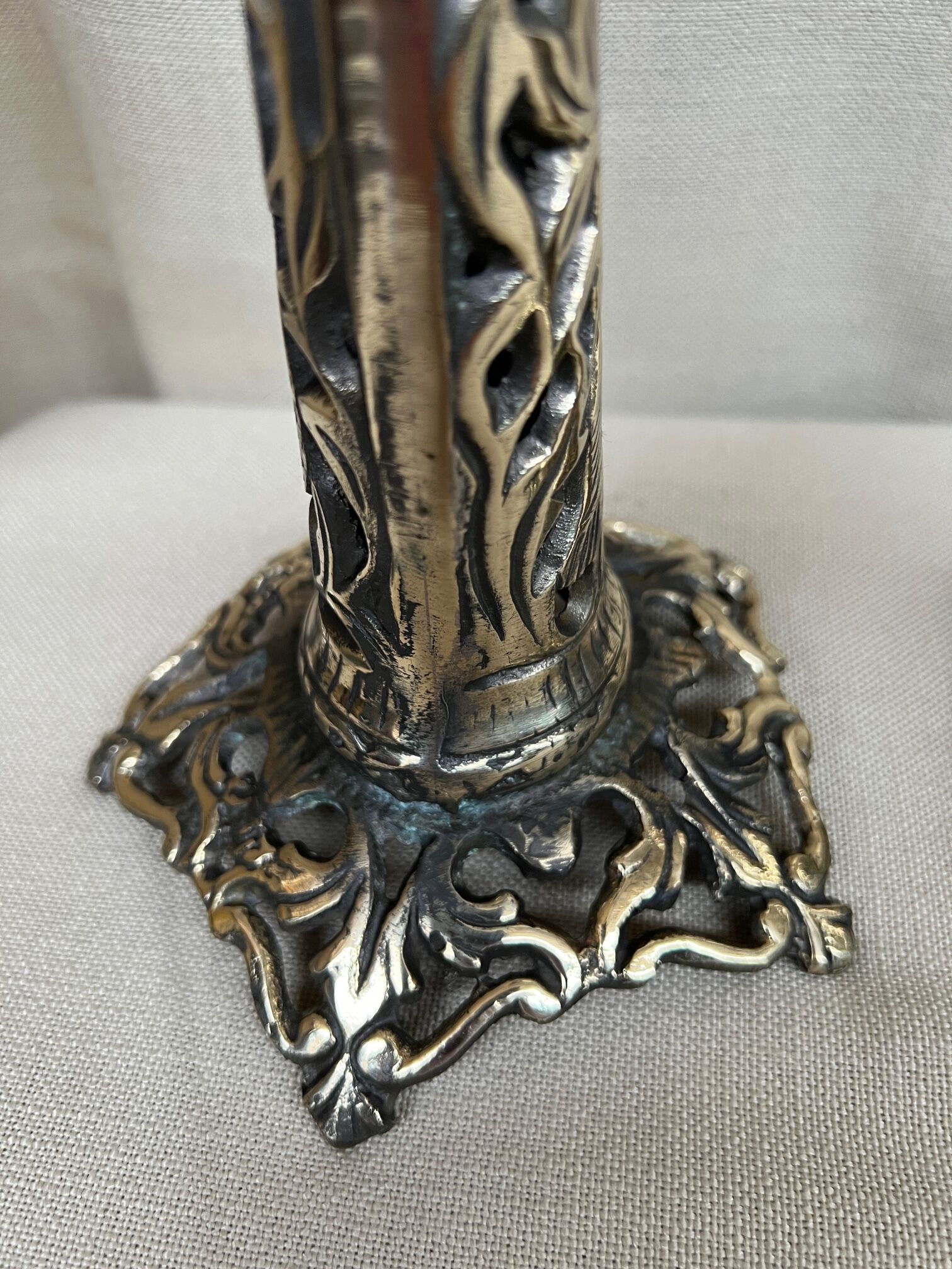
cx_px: 476
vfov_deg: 67.3
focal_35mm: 26
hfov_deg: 53.1
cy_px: 634
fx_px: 953
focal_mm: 5.7
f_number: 1.5
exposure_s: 1/73
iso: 125
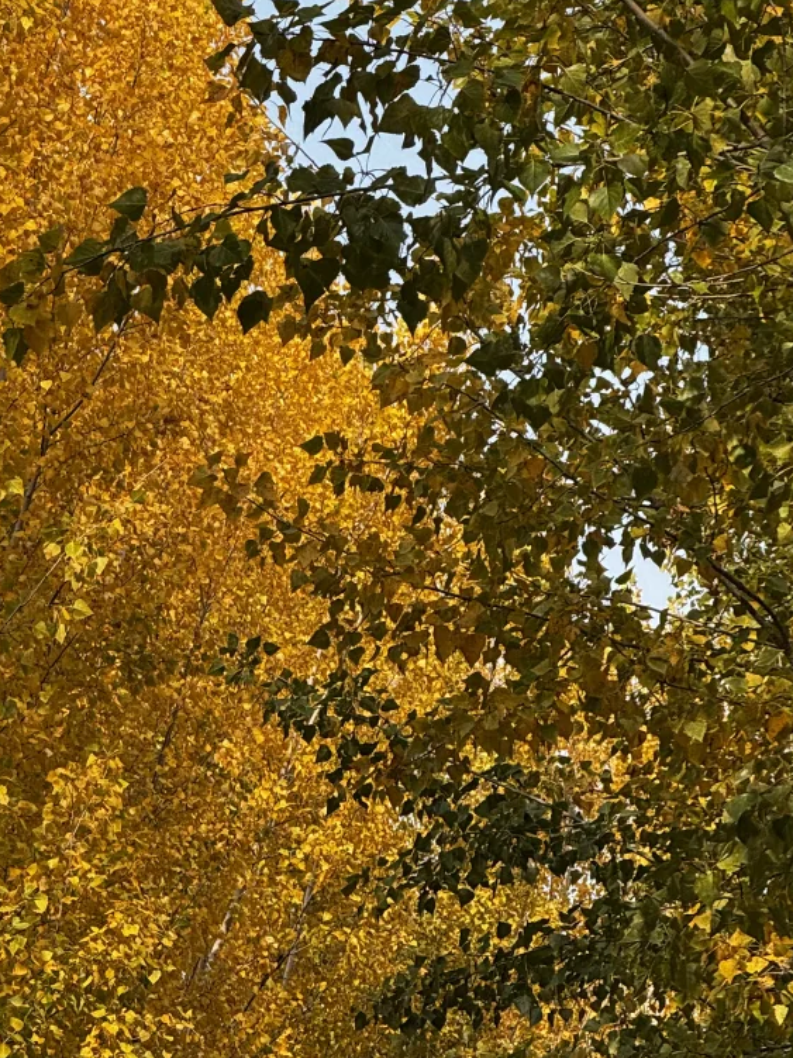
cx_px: 52
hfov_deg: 6.4
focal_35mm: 230
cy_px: 111
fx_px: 7027
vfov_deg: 8.6
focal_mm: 15.66
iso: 50
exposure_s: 1/644
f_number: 2.8
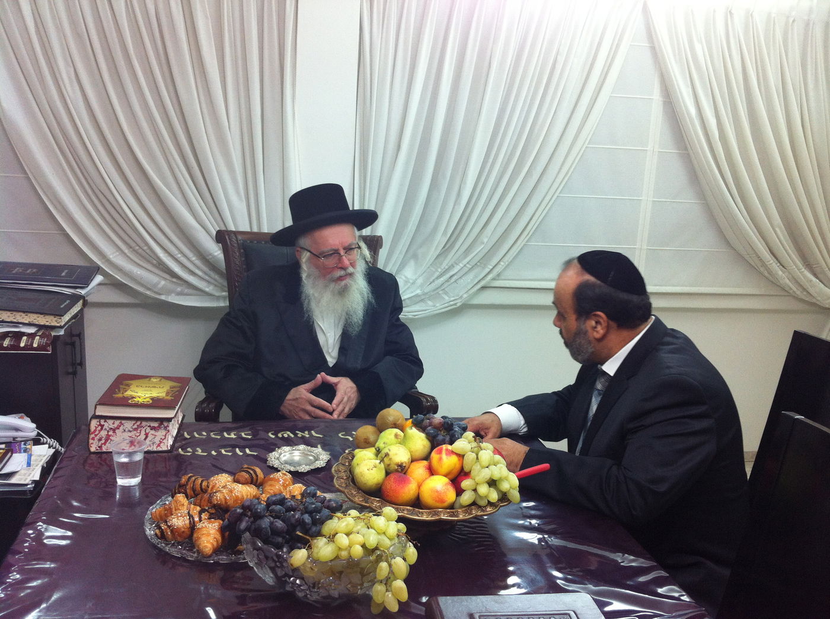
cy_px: 310
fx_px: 838
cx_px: 415
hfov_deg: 52.7
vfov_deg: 40.6
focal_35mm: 35
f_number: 2.8
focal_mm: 3.85
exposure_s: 1/15
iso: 100
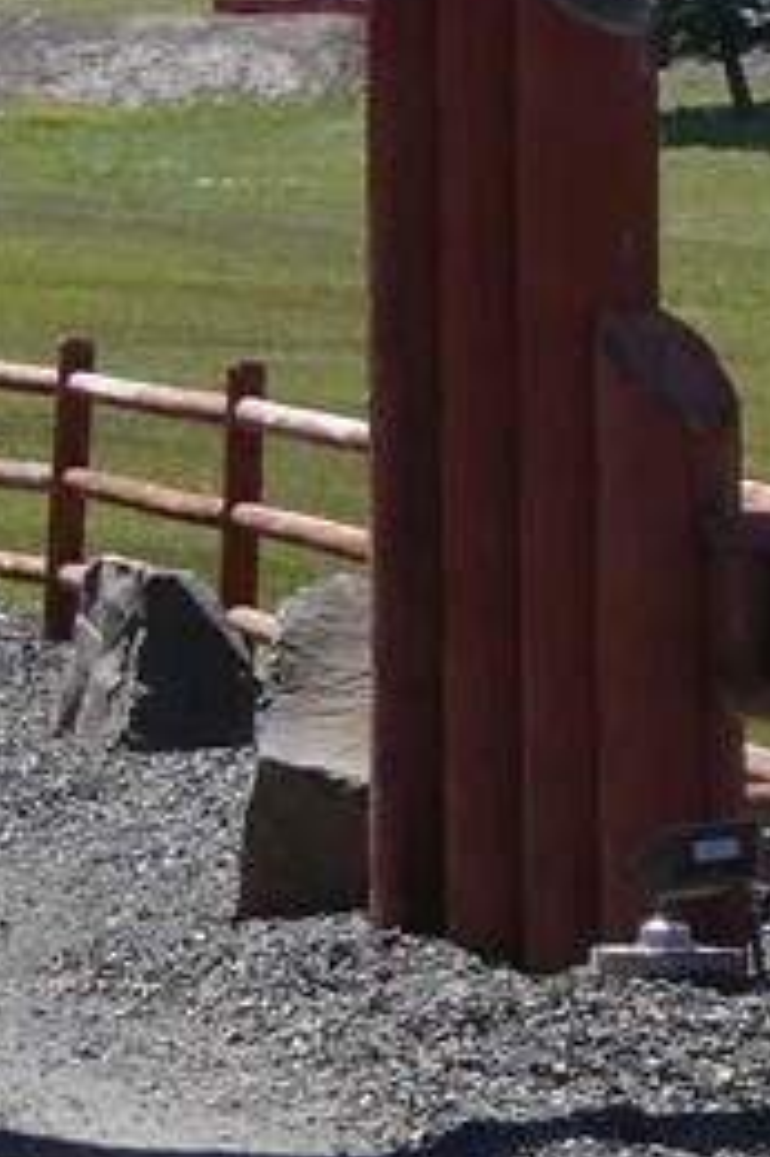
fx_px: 10280
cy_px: -392
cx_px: -1384
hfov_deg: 4.2
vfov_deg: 6.4
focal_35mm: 320
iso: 80
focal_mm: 9
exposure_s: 1/500
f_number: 4.1
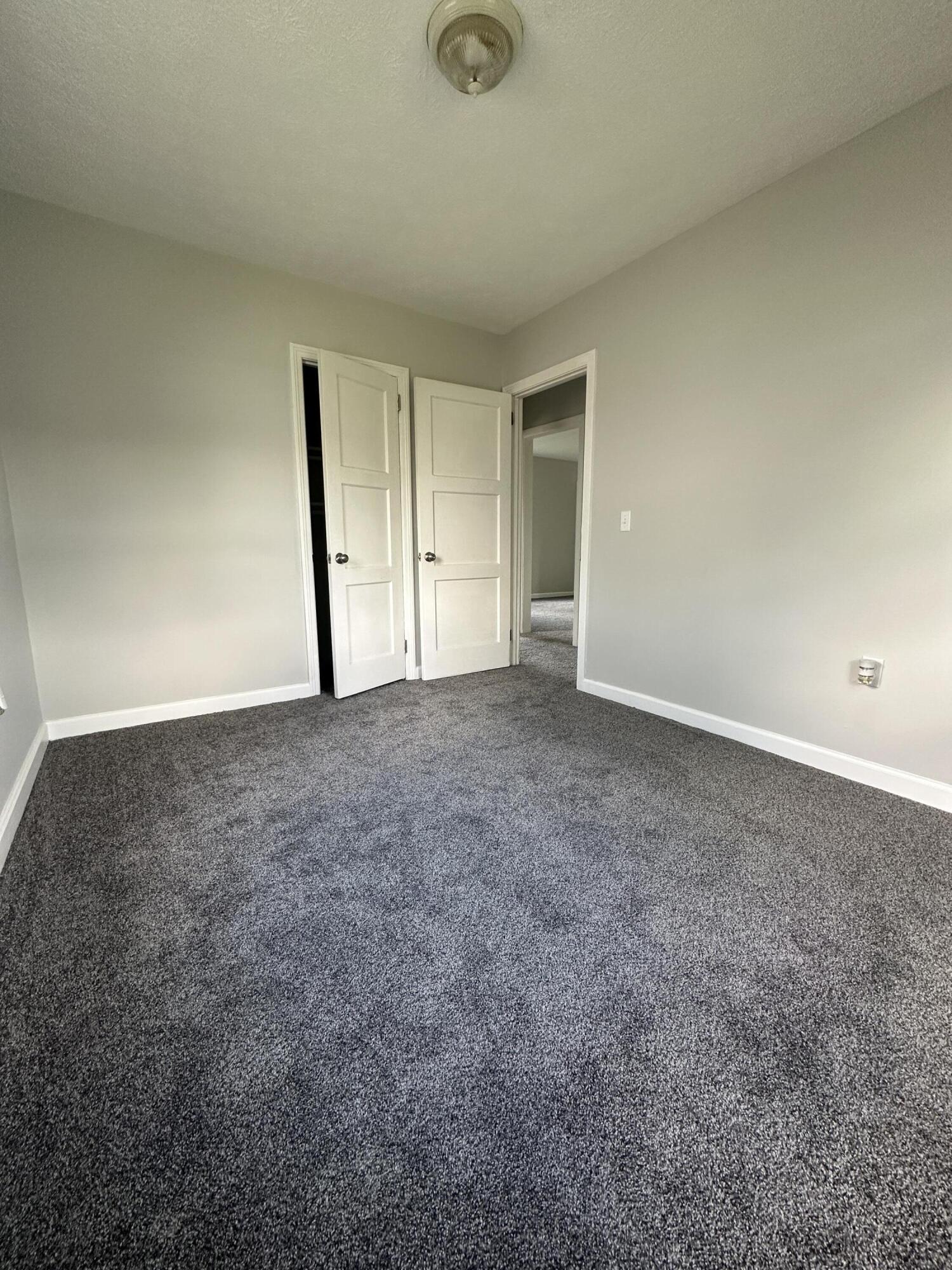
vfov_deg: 102.1
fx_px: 513
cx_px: 476
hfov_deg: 85.7
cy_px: 635
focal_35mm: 14
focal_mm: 2.22
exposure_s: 1/99
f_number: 2.2
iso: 200
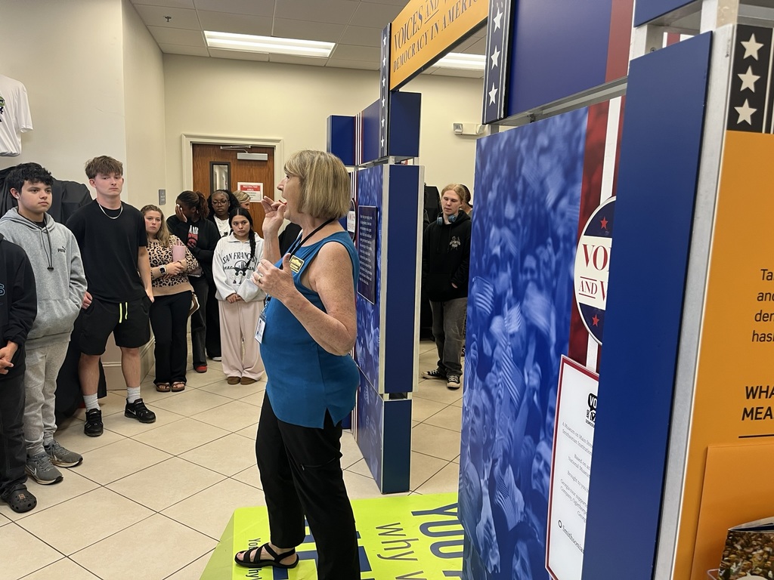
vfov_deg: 53.1
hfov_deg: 67.3
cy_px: 290
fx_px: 581
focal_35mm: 26
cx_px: 387
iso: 80
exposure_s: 1/60
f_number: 1.6
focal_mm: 5.1
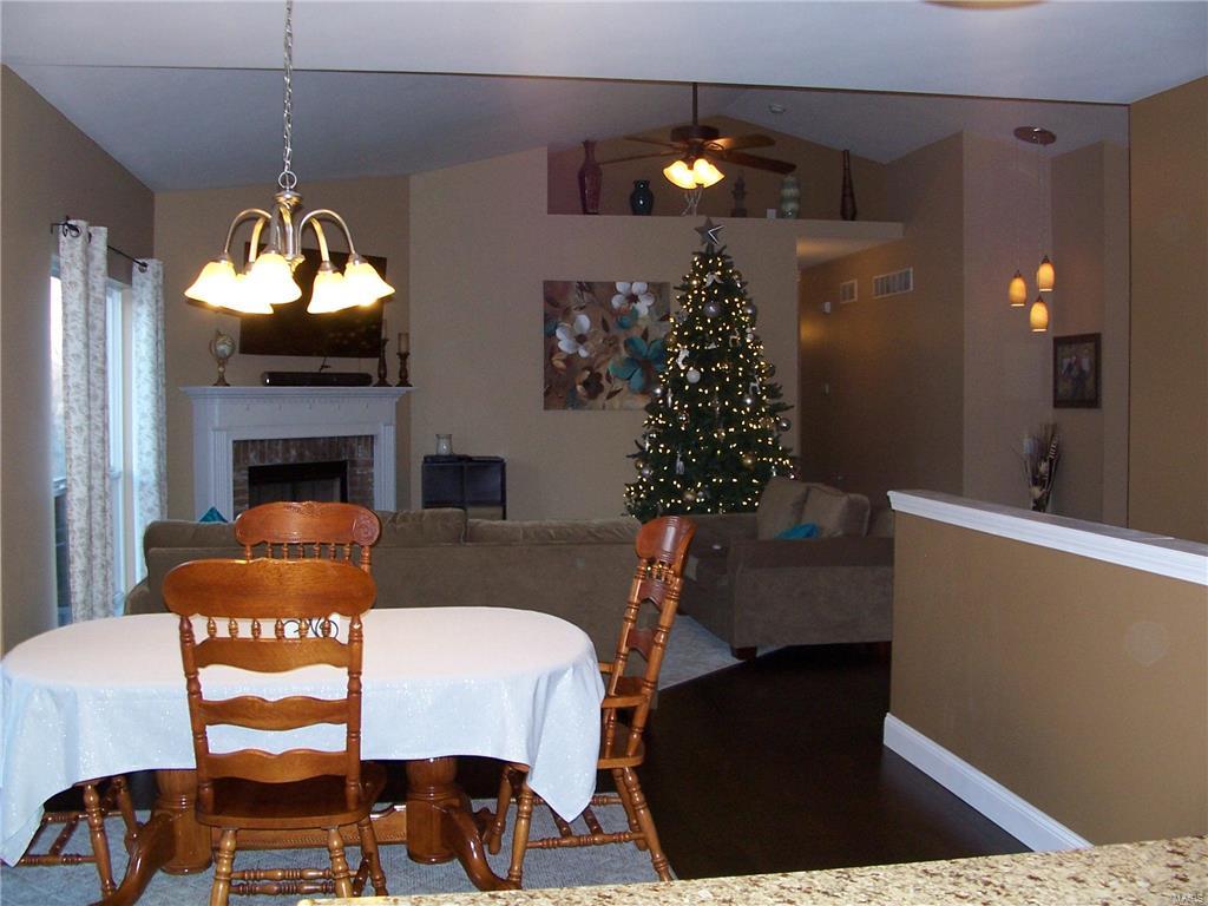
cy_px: 453
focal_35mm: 35
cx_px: 604
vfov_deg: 40.7
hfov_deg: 52.6
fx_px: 1221
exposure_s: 1/60
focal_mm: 6
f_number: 2.8
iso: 140
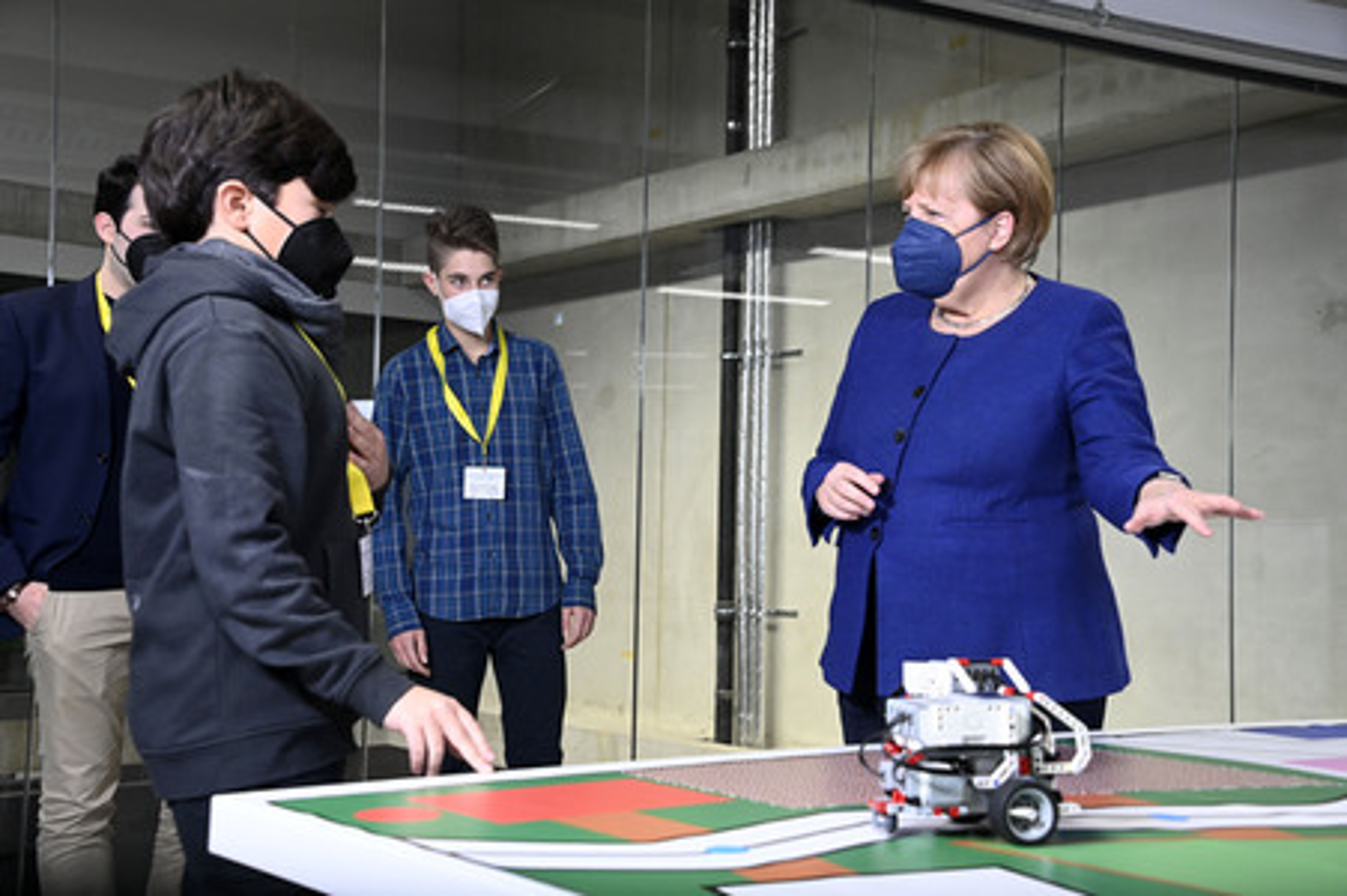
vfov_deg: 28.0
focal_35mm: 48
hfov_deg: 41.1
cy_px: 448
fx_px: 1795
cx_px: 674
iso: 3200
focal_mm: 48
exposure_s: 1/250
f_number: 6.3
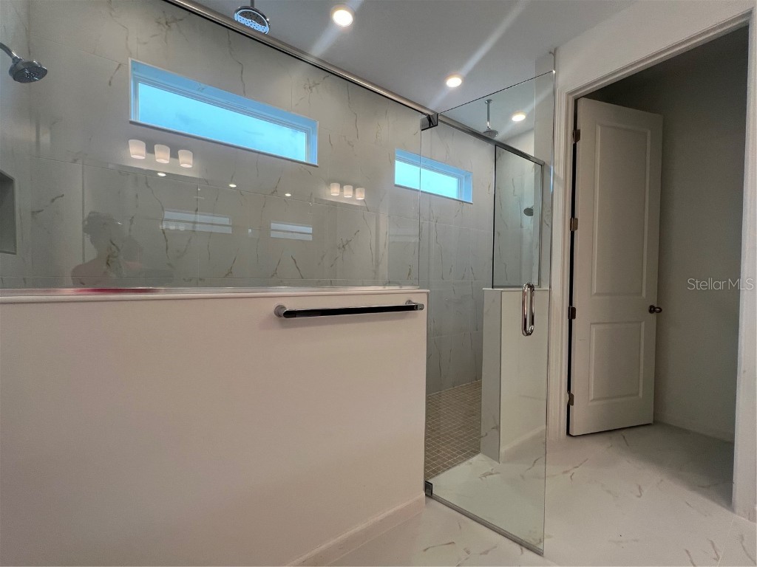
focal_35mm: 13
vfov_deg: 89.9
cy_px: 284
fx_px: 284
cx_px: 378
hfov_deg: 106.2
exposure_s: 1/120
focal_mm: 1.57
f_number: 1.8
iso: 80
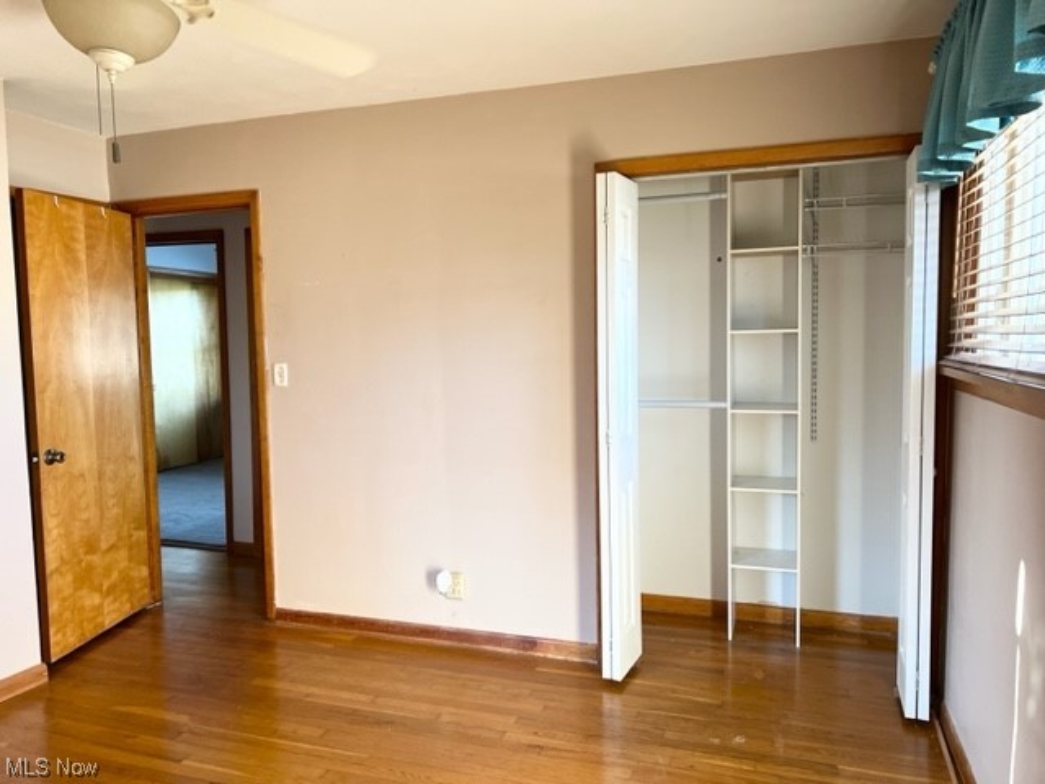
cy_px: 392
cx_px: 522
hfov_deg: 67.3
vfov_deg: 53.1
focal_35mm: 26
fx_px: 785
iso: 125
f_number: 1.5
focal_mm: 5.7
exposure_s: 1/108
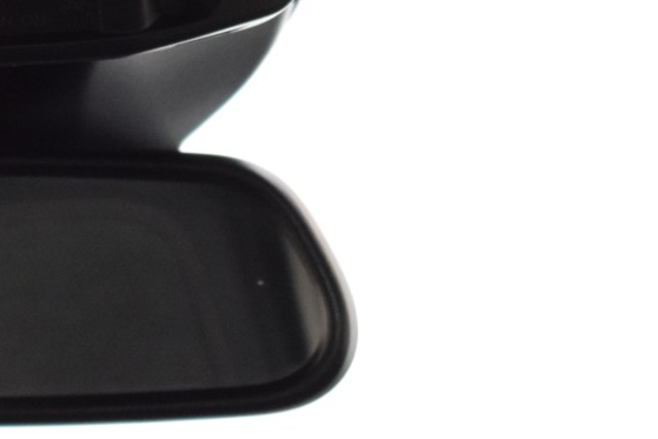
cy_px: -36
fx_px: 4046
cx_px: -26
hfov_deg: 9.2
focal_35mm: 221
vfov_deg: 6.2
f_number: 5.6
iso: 2500
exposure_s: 1/60
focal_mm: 55
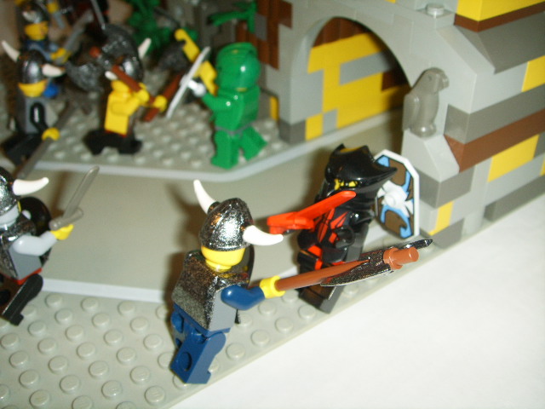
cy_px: 204
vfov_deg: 36.8
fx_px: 614
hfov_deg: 47.9
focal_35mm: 39
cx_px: 272
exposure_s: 1/45
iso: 100
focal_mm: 6.6
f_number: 3.5
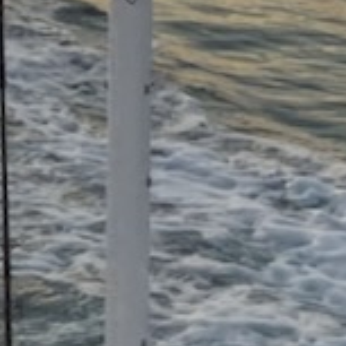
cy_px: -274
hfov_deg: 10.3
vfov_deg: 10.7
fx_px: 1742
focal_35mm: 154
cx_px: -389
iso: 32
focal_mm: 5.1
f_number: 1.6
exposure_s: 1/4202
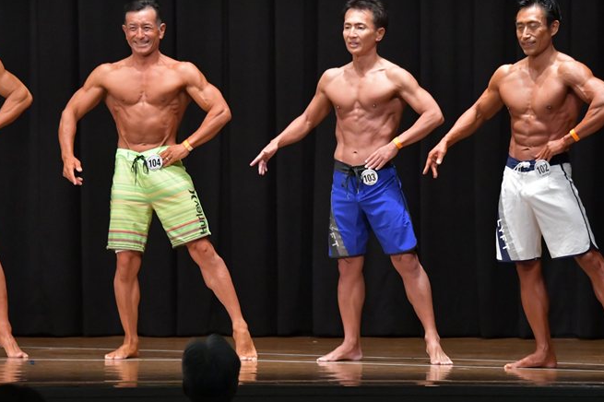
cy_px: 174
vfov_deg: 5.7
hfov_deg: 8.6
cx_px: 347
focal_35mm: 239
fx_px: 4008
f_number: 5.6
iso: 6400
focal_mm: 135
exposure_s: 1/400
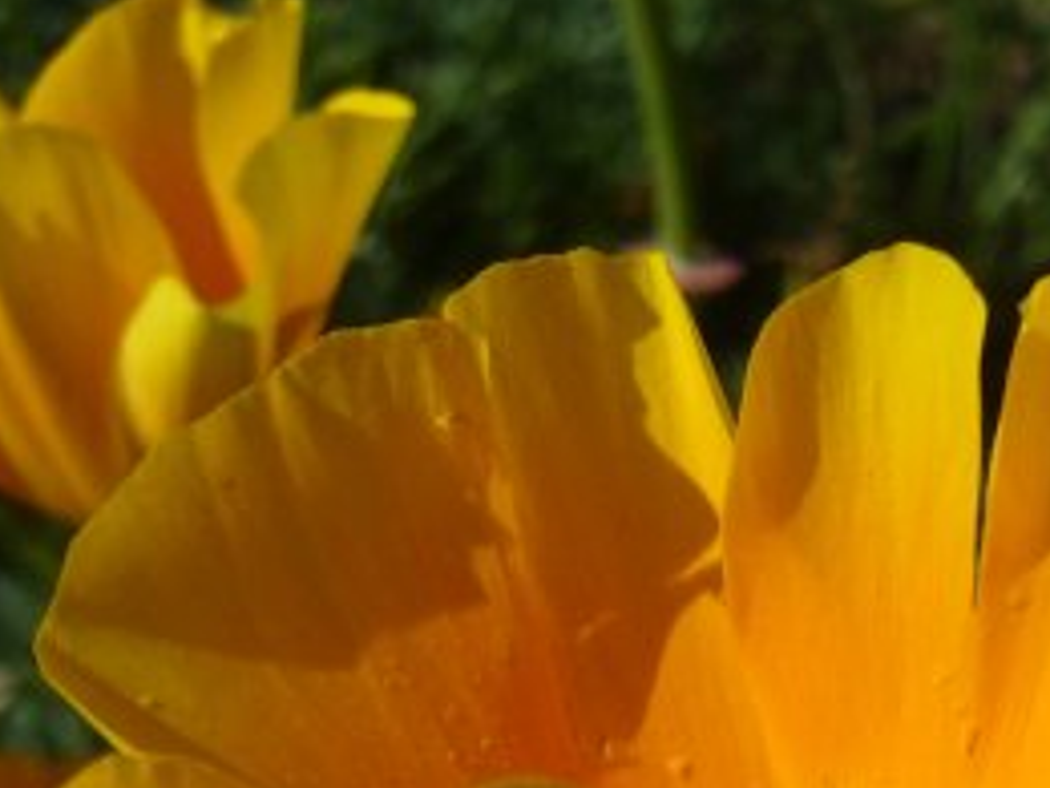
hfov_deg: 22.5
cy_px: 800
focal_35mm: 86
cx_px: 804
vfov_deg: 16.8
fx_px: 2609
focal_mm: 5.8
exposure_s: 1/800
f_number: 5.6
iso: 100
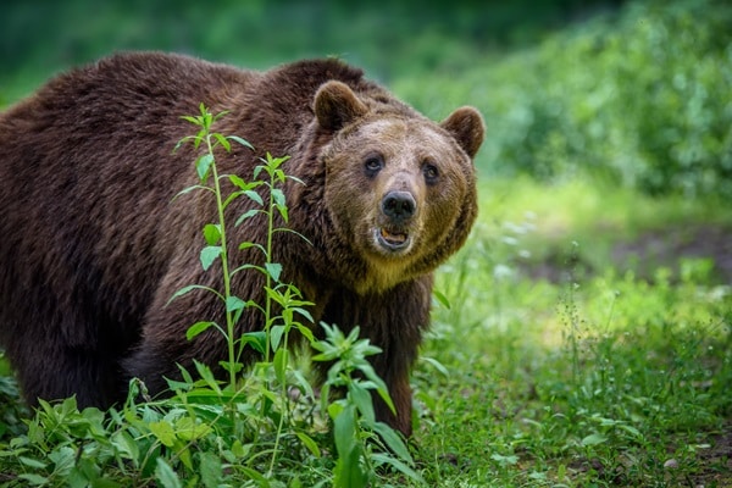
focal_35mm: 135
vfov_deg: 10.2
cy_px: 244
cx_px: 366
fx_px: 2745
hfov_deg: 15.2
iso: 360
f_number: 3.2
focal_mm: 135
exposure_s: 1/640
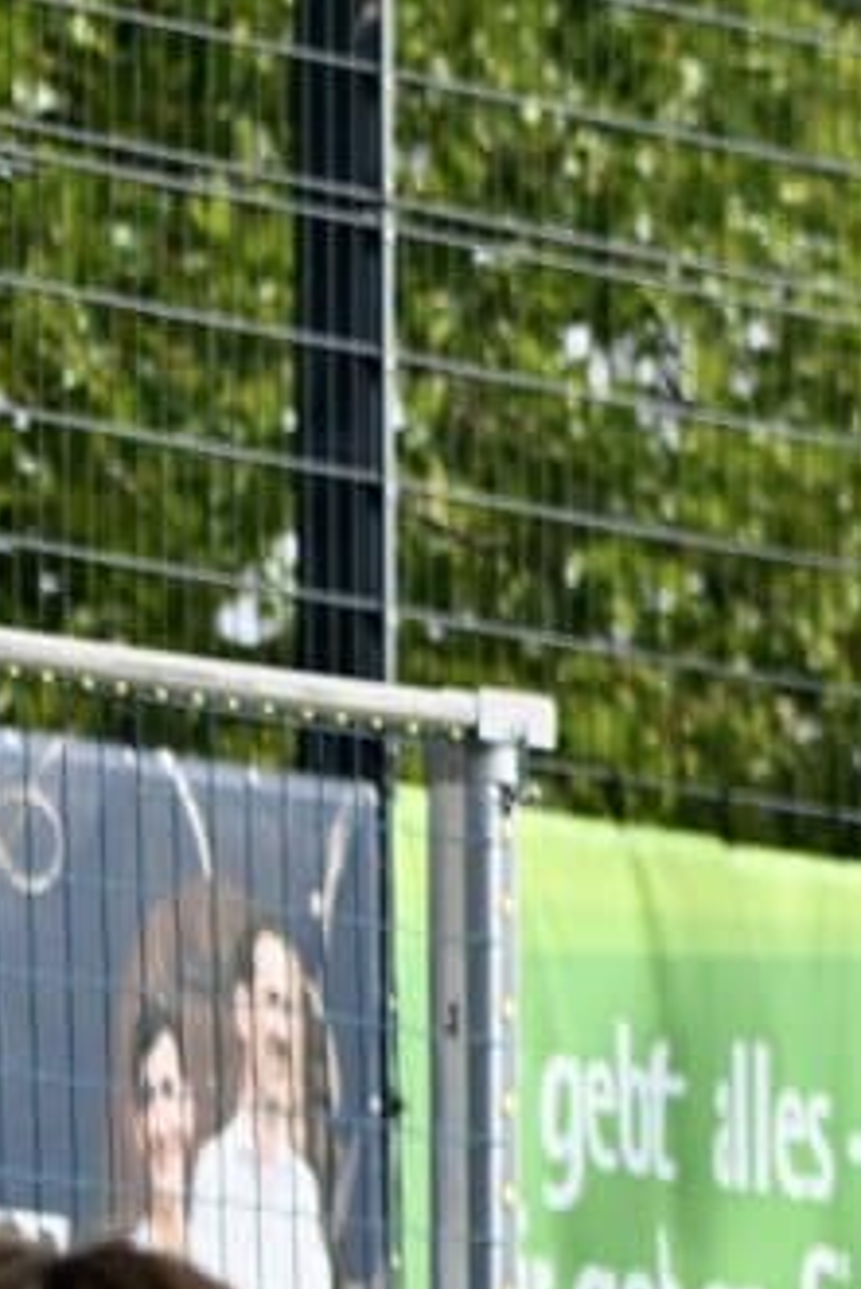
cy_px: 2405
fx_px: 35476
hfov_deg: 1.4
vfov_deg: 2.1
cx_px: 2941
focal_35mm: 990
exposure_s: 1/1600
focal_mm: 160
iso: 500
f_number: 5
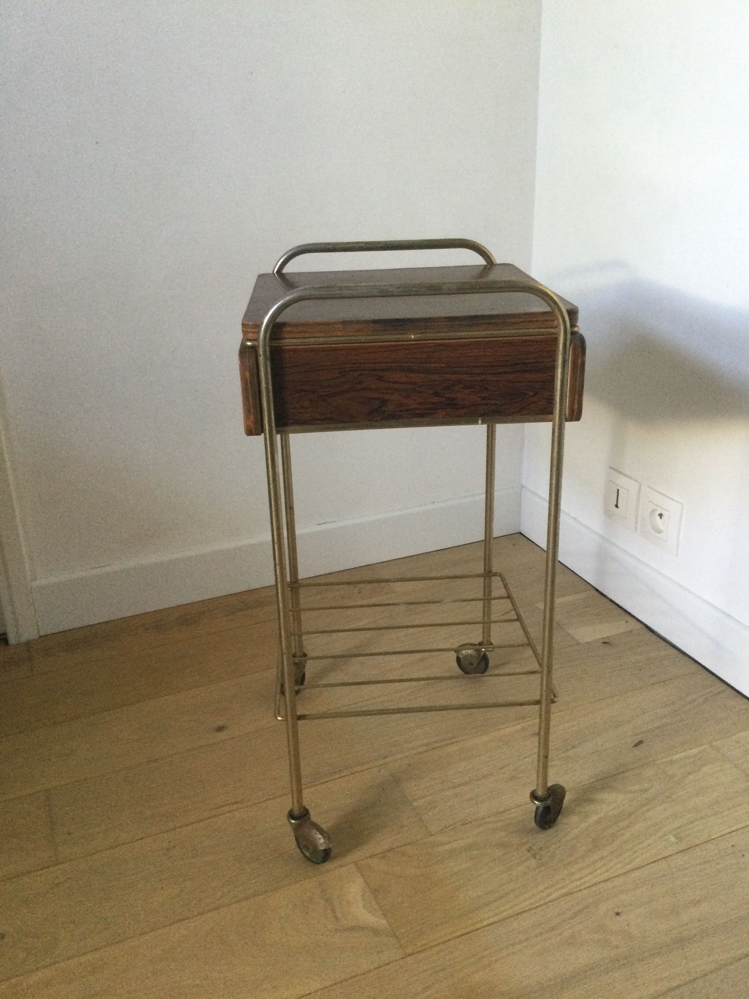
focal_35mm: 31
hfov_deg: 45.4
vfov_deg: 58.4
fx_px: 894
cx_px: 374
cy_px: 500
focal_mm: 3.3
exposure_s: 1/33
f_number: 2.4
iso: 160
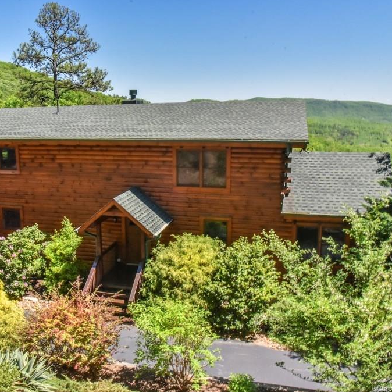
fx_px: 397
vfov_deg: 52.5
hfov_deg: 51.9
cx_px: 145
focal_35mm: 31
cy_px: 195
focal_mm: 24
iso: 4000
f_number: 18
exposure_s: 1/320
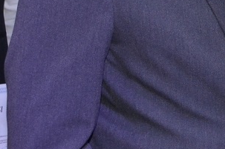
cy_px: -115
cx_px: 437
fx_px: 1111
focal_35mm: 178
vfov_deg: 7.5
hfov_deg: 10.7
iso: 800
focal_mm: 24
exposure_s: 1/60
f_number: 4
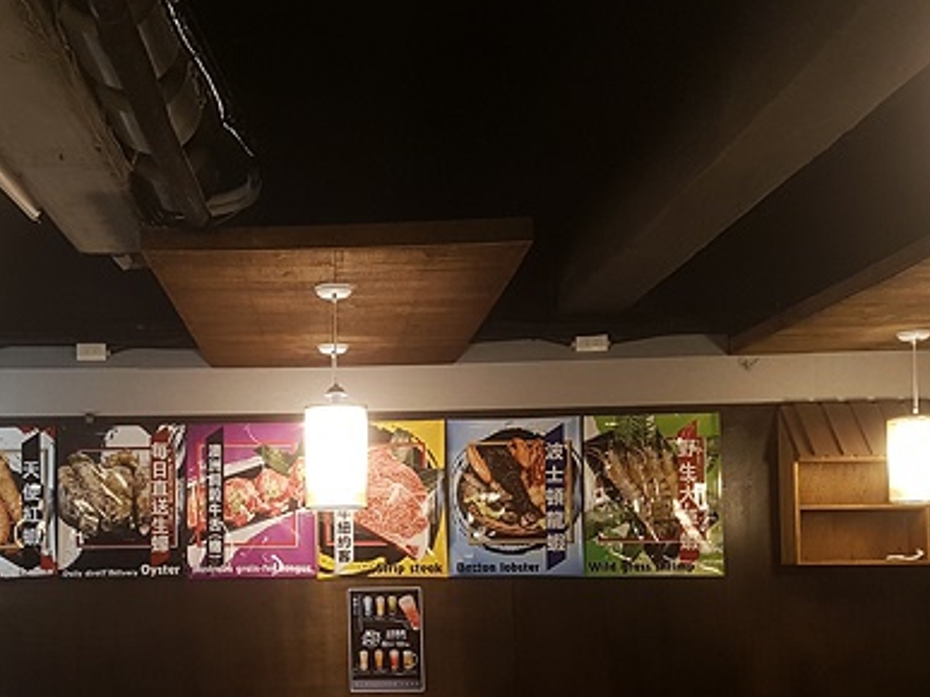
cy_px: 526
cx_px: 310
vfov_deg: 32.9
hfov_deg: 43.3
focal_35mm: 43
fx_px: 1155
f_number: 1.7
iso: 160
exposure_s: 1/24
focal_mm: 4.2
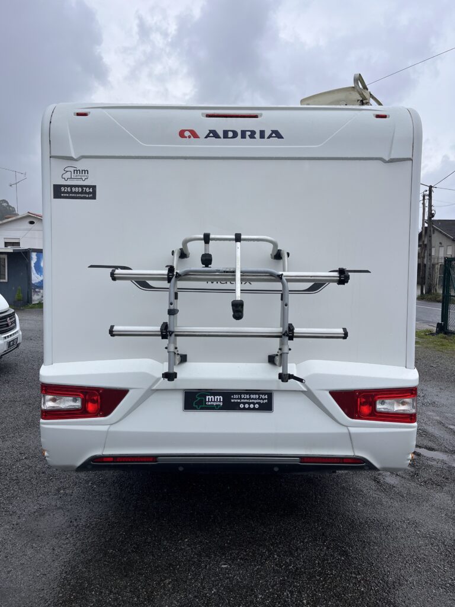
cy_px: 304
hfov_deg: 53.1
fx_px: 456
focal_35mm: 26
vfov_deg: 67.3
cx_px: 228
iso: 50
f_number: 1.6
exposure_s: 1/1422
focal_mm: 5.1
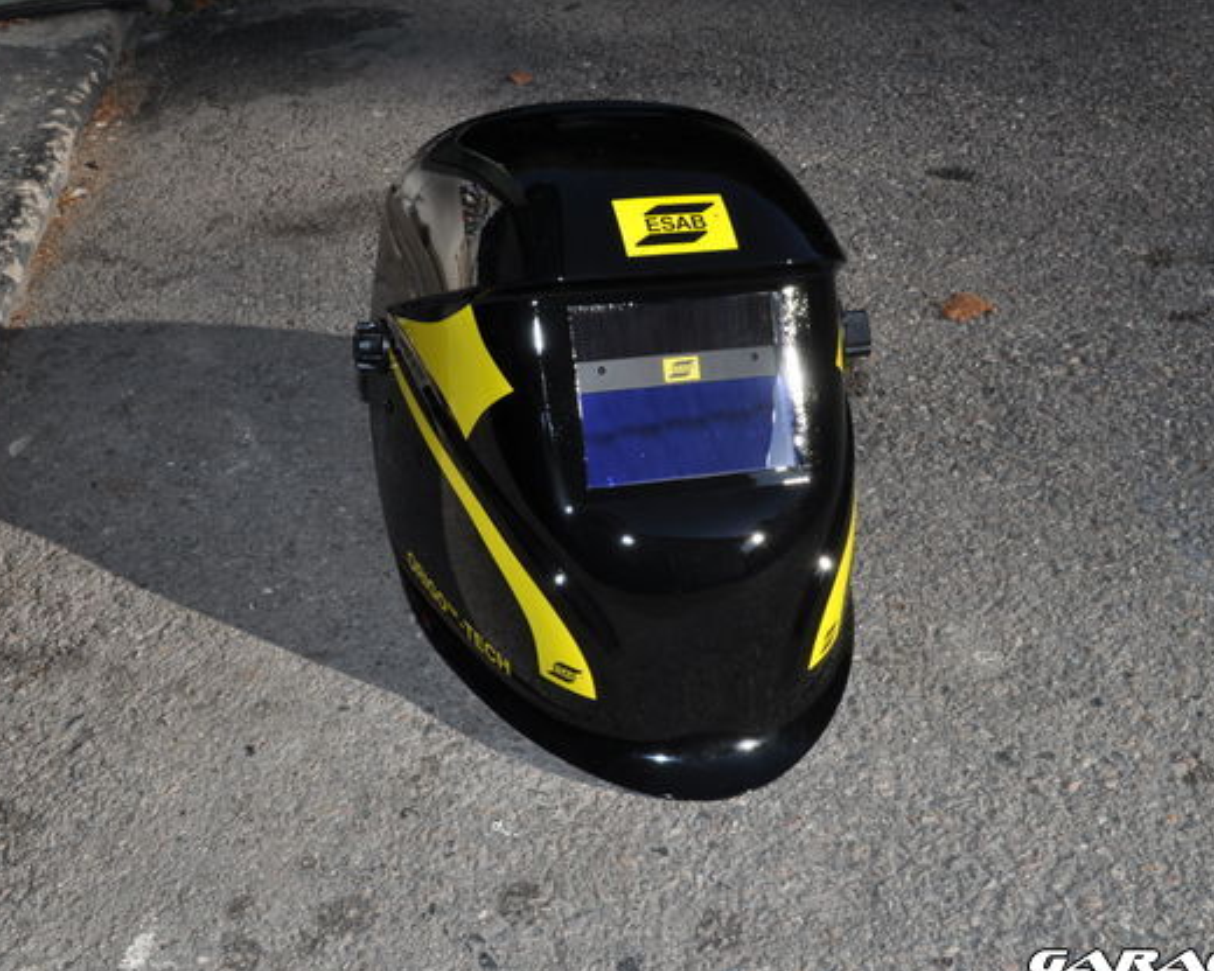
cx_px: 682
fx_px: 1617
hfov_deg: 41.1
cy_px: 489
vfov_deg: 33.4
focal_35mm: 45
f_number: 16
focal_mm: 26
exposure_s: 1/200
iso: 200
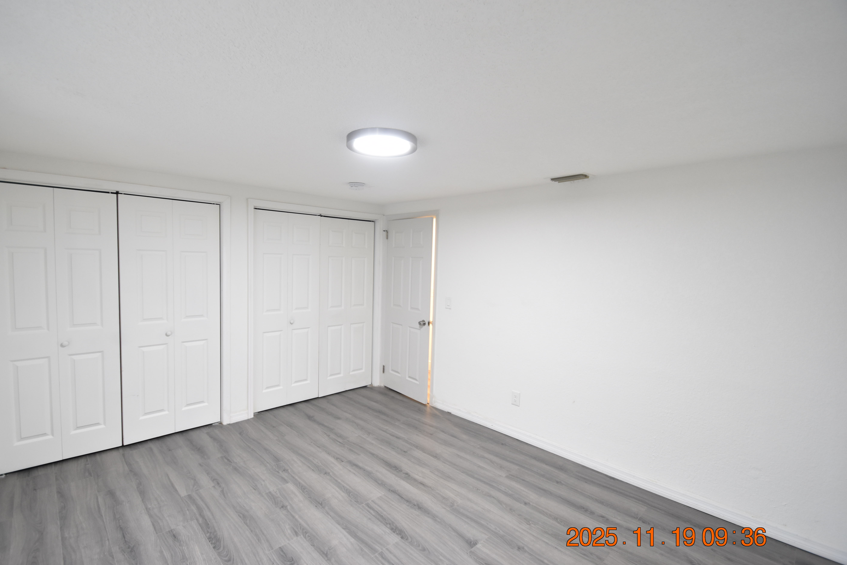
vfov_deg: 73.7
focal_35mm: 16
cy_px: 281
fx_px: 376
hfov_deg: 96.6
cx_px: 400
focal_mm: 10
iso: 800
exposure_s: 1/20
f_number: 3.5
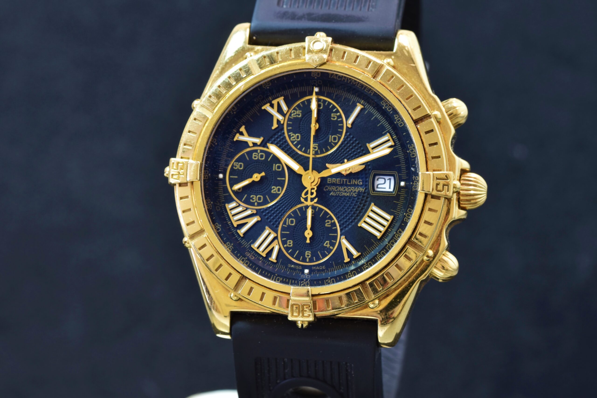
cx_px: 298
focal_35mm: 135
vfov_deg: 10.2
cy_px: 199
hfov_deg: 15.2
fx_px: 2239
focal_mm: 90
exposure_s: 1/1.6
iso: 100
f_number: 11
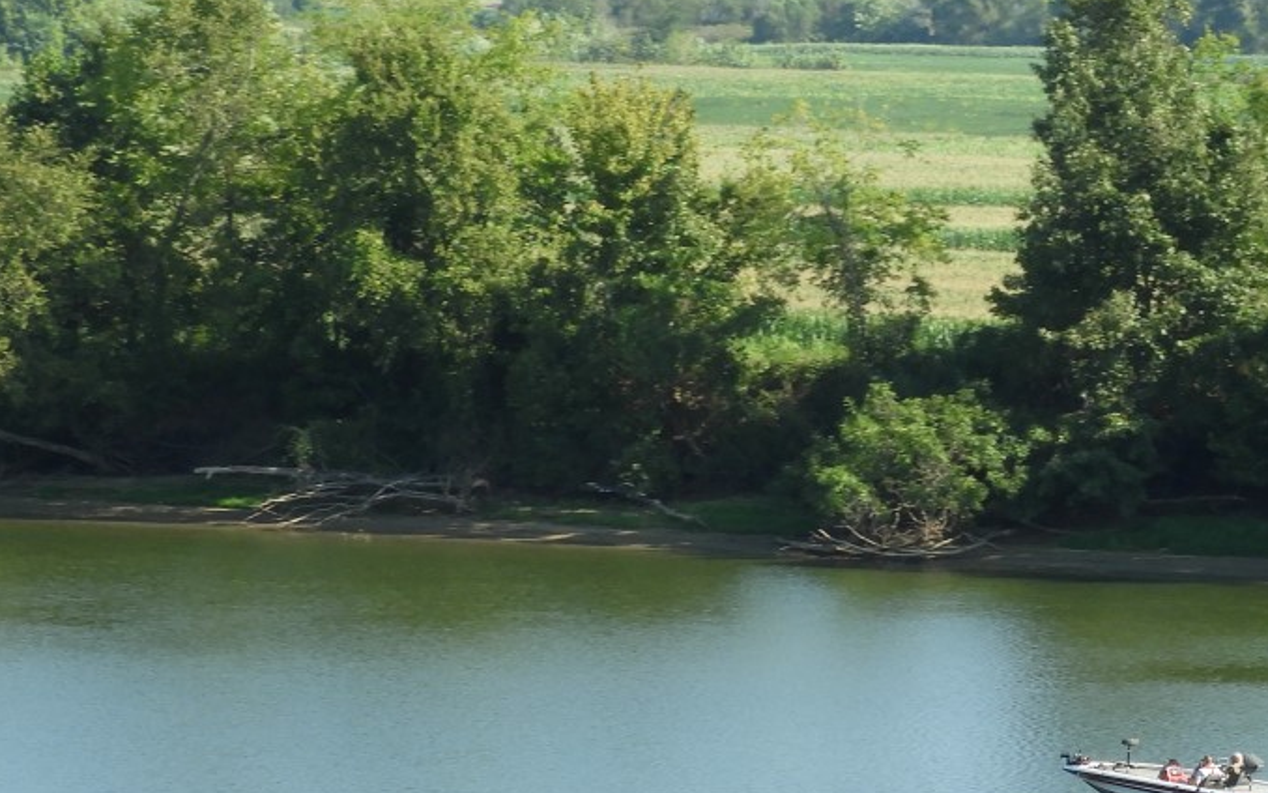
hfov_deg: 6.9
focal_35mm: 304
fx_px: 10507
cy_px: 509
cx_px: 1010
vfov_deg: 4.3
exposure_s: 1/250
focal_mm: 24.2
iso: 100
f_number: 5
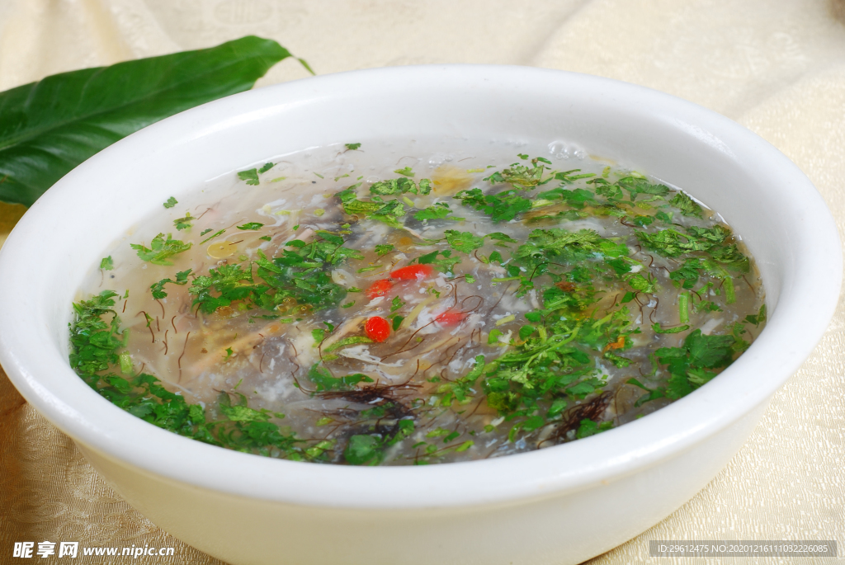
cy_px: 282
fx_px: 1762
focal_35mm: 75
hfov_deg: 27.0
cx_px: 422
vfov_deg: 18.2
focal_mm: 50
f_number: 11
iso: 100
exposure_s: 1/160
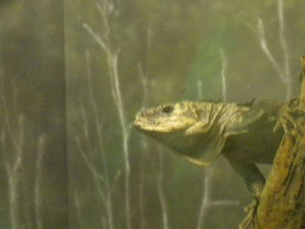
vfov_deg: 9.3
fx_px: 1410
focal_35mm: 160
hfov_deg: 12.3
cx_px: 272
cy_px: 164
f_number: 5
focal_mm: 12.7
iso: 400
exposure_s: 1/8.8
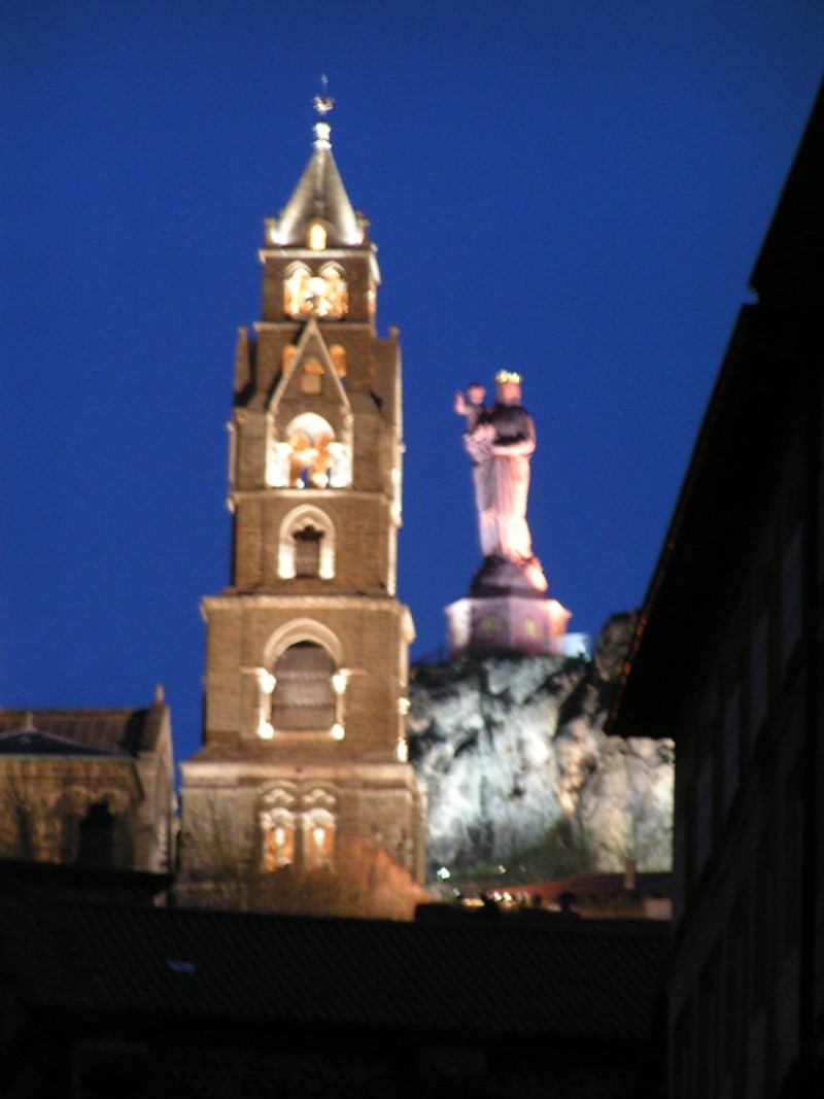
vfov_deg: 8.0
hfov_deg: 6.0
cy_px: 550
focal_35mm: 247
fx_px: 7841
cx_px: 412
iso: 200
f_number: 3.5
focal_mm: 37.8
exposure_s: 1/5
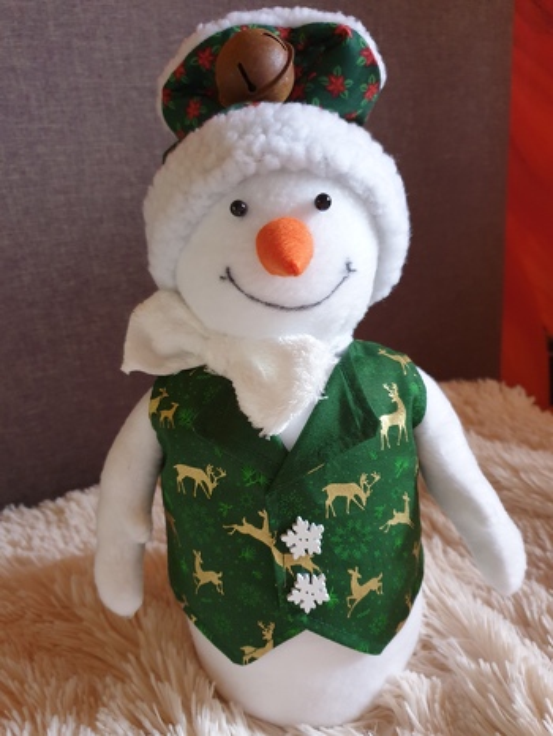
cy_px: 368
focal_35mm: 26
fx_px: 553
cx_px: 276
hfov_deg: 53.1
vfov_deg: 67.3
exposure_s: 1/33
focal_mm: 4.3
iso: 320
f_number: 1.5
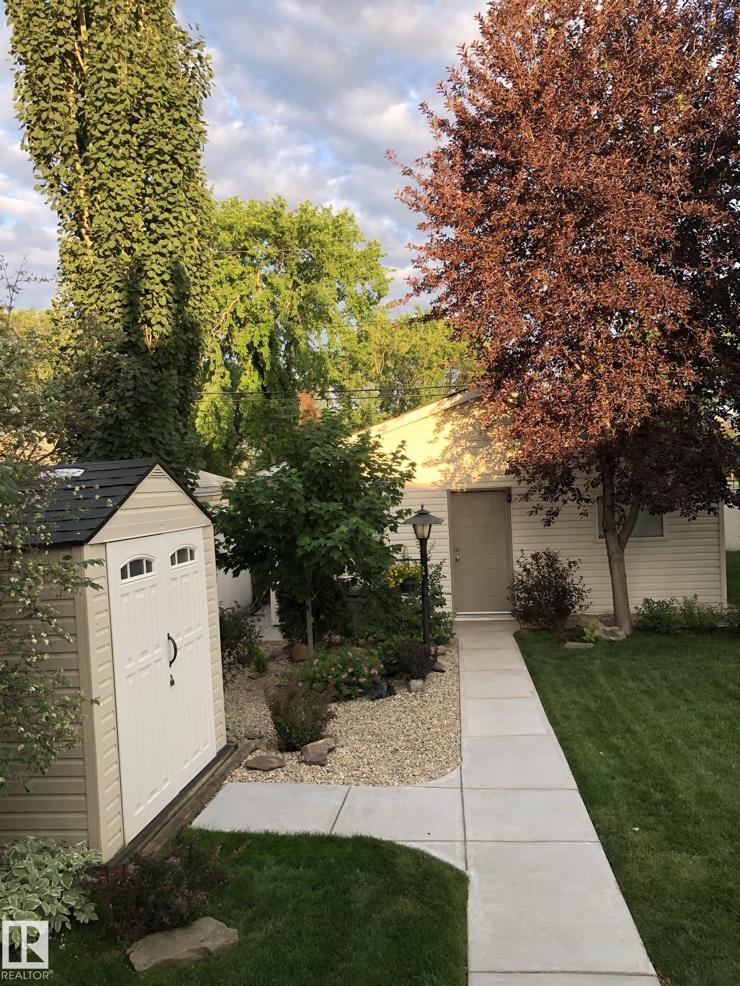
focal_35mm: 28
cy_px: 493
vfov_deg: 63.4
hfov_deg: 49.7
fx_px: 798
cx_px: 370
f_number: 1.8
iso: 20
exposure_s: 1/120
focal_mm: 3.99
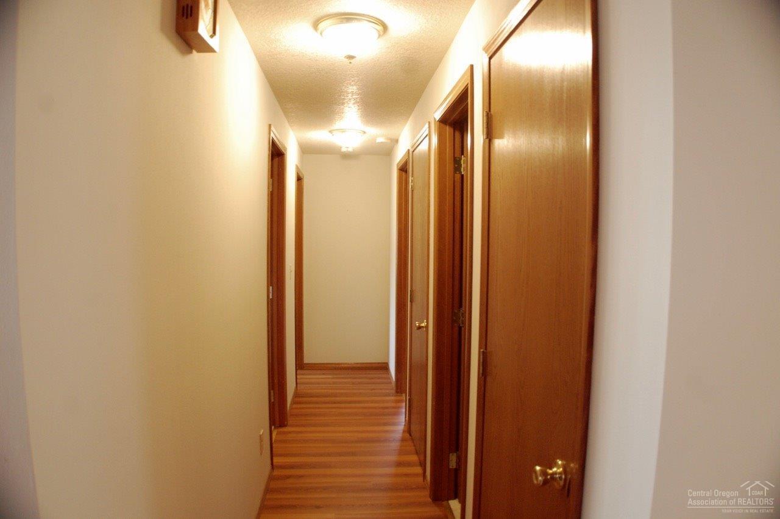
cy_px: 260
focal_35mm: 30
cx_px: 390
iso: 800
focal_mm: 20
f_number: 3.8
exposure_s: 1/25
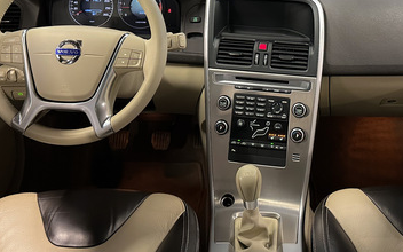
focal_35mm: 47
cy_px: 1
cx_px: 259
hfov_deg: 42.2
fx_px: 516
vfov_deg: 26.0
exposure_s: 1/60
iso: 400
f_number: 1.8
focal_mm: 6.86
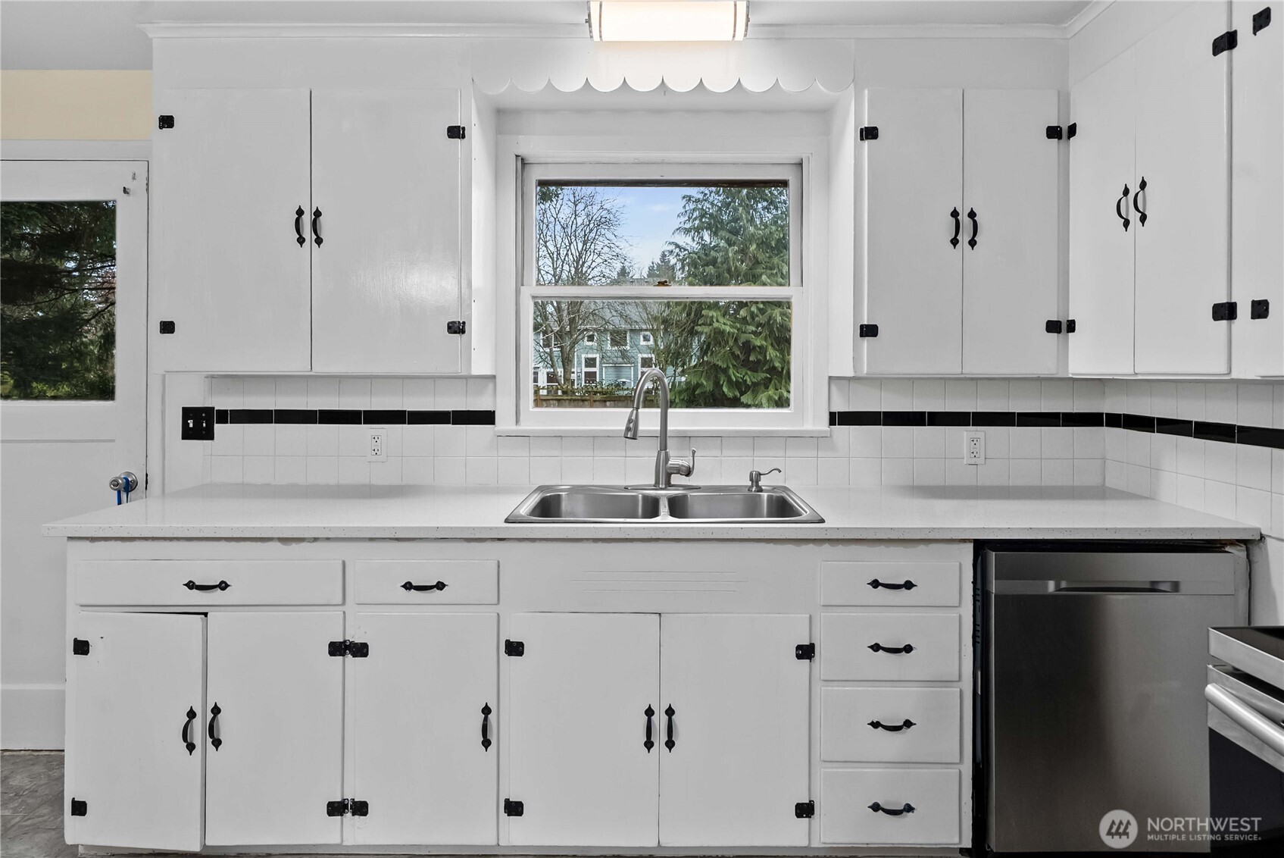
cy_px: 429
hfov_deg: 90.0
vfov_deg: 67.4
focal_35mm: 18
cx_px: 642
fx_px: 642
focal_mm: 18
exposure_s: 1/15
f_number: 7.1
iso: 1000
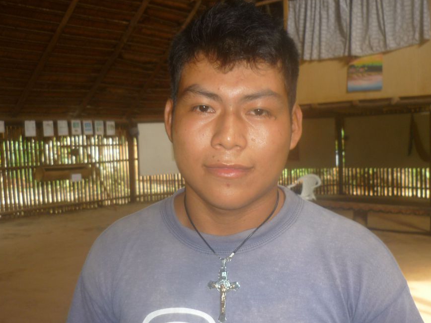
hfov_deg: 49.0
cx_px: 220
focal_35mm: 38
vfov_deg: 37.7
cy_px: 172
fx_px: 473
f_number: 2.8
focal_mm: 5.5
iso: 100
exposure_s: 1/30
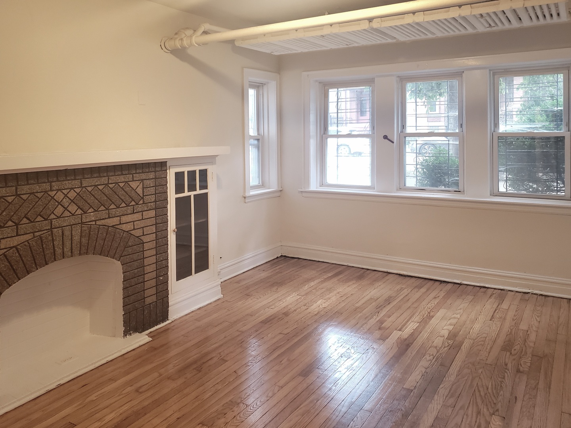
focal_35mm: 26
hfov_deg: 67.3
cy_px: 214
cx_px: 286
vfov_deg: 53.1
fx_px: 429
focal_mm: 4.3
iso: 320
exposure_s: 1/60.2
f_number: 1.5
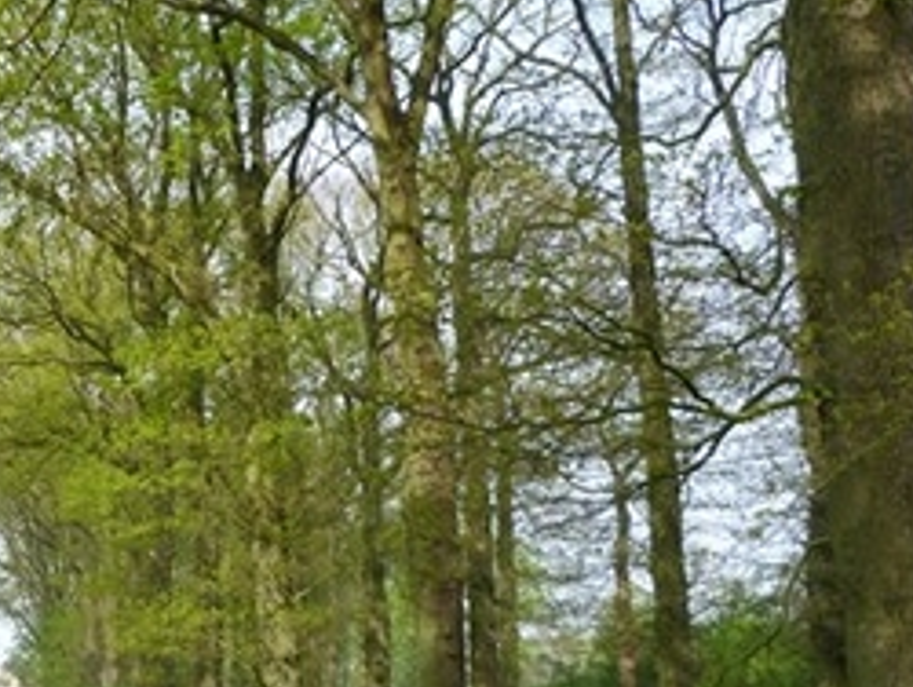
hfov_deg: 29.5
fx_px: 1584
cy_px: 318
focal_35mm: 60
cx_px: -44
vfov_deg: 24.5
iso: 80
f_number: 4
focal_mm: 4.5
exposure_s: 1/200
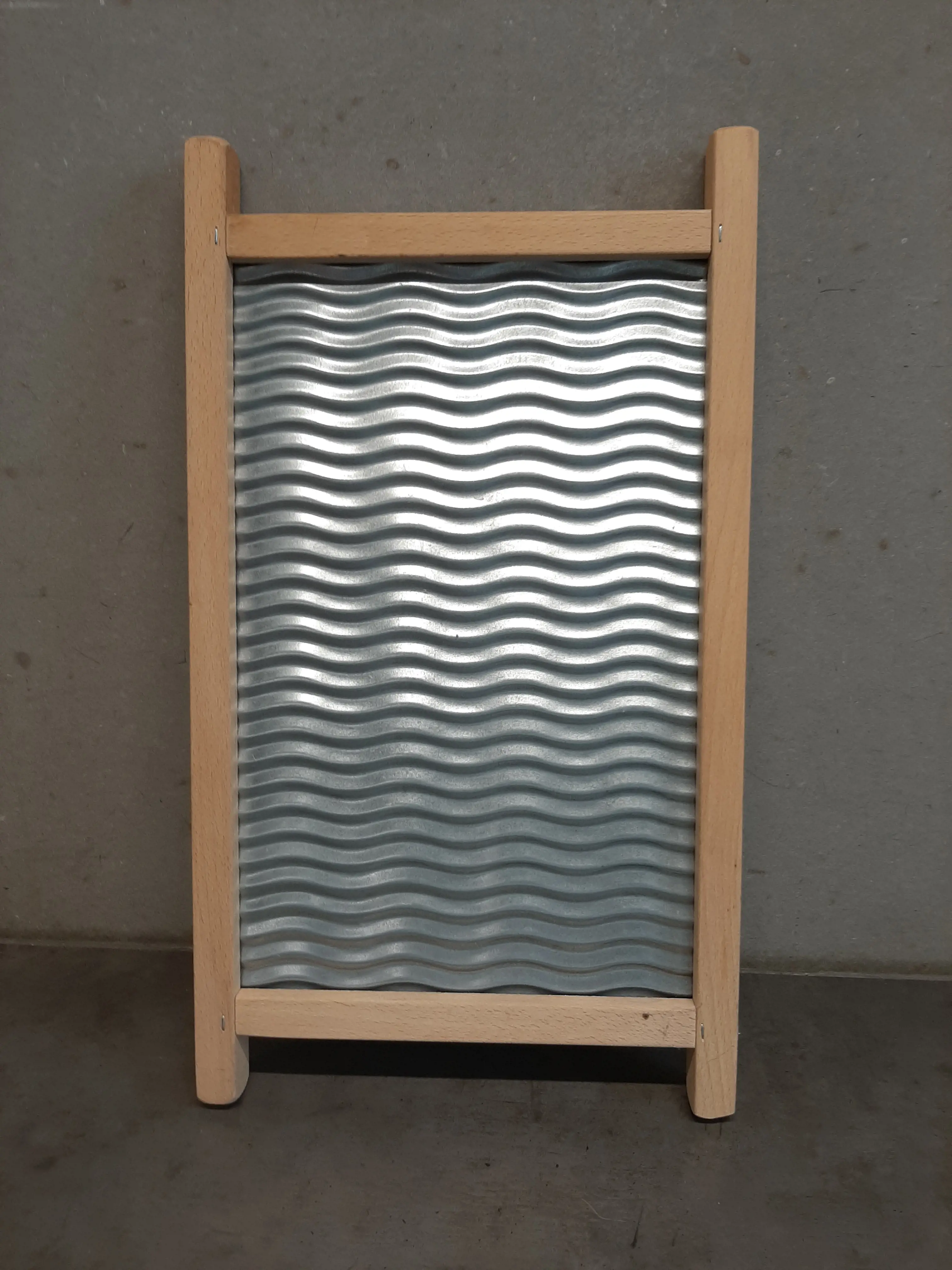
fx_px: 953
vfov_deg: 67.3
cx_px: 476
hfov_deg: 53.1
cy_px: 635
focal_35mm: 26
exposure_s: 1/50
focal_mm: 3.93
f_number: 1.7
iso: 50
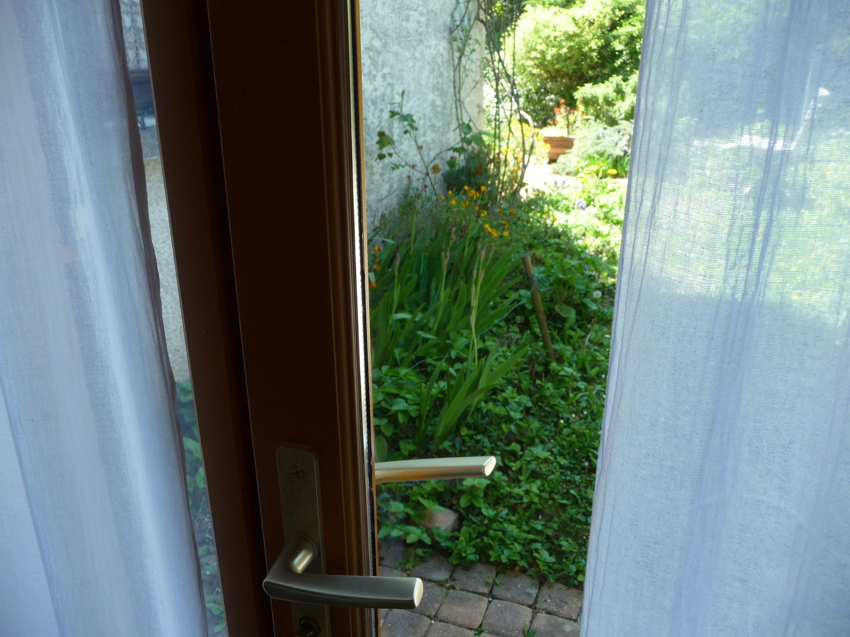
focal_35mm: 28
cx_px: 425
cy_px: 318
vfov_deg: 49.7
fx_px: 688
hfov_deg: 63.4
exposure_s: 1/80
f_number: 3.3
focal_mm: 4.7
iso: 100
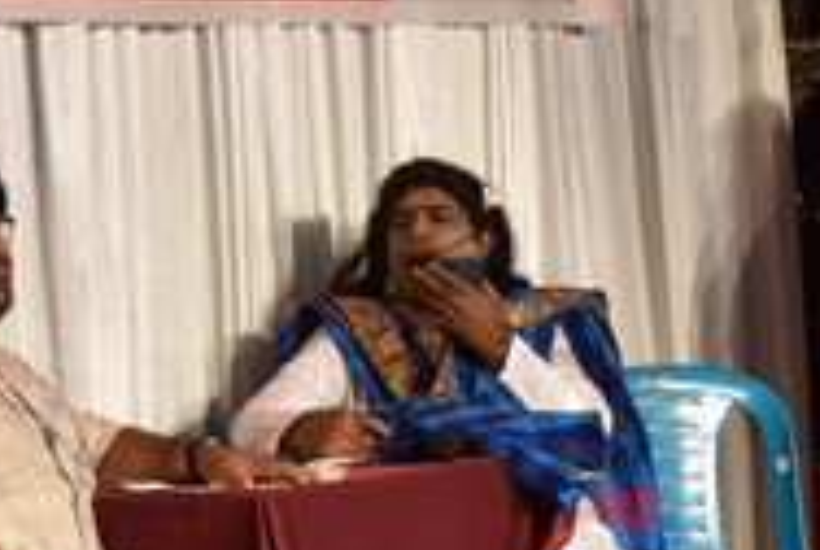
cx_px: -131
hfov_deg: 15.4
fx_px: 2943
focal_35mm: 129
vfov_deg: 10.6
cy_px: 100
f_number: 3.5
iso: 320
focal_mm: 18
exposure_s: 1/30
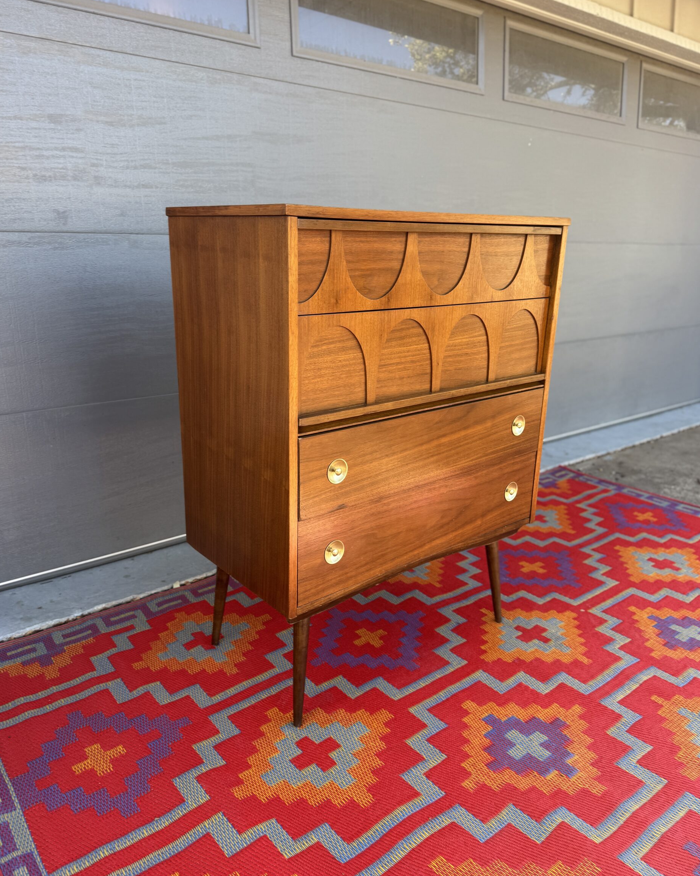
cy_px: 445
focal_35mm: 26
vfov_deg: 66.0
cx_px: 354
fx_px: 673
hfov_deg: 54.9
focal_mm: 6.76
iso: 64
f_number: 1.78
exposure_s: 1/121
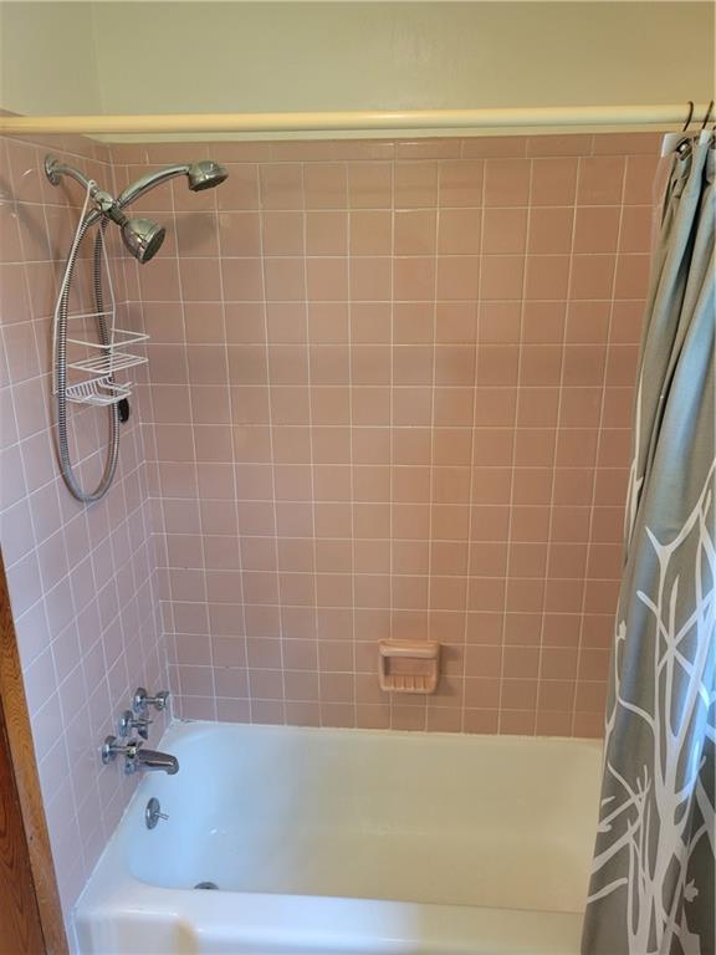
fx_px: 717
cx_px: 358
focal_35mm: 26
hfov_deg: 53.1
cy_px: 478
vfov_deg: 67.3
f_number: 1.8
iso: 160
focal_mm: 5.4
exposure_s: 1/60
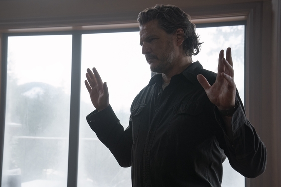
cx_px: 140
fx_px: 445
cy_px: 94
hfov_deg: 35.1
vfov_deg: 23.8
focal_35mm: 57
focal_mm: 57
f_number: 7.1
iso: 2500
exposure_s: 1/400
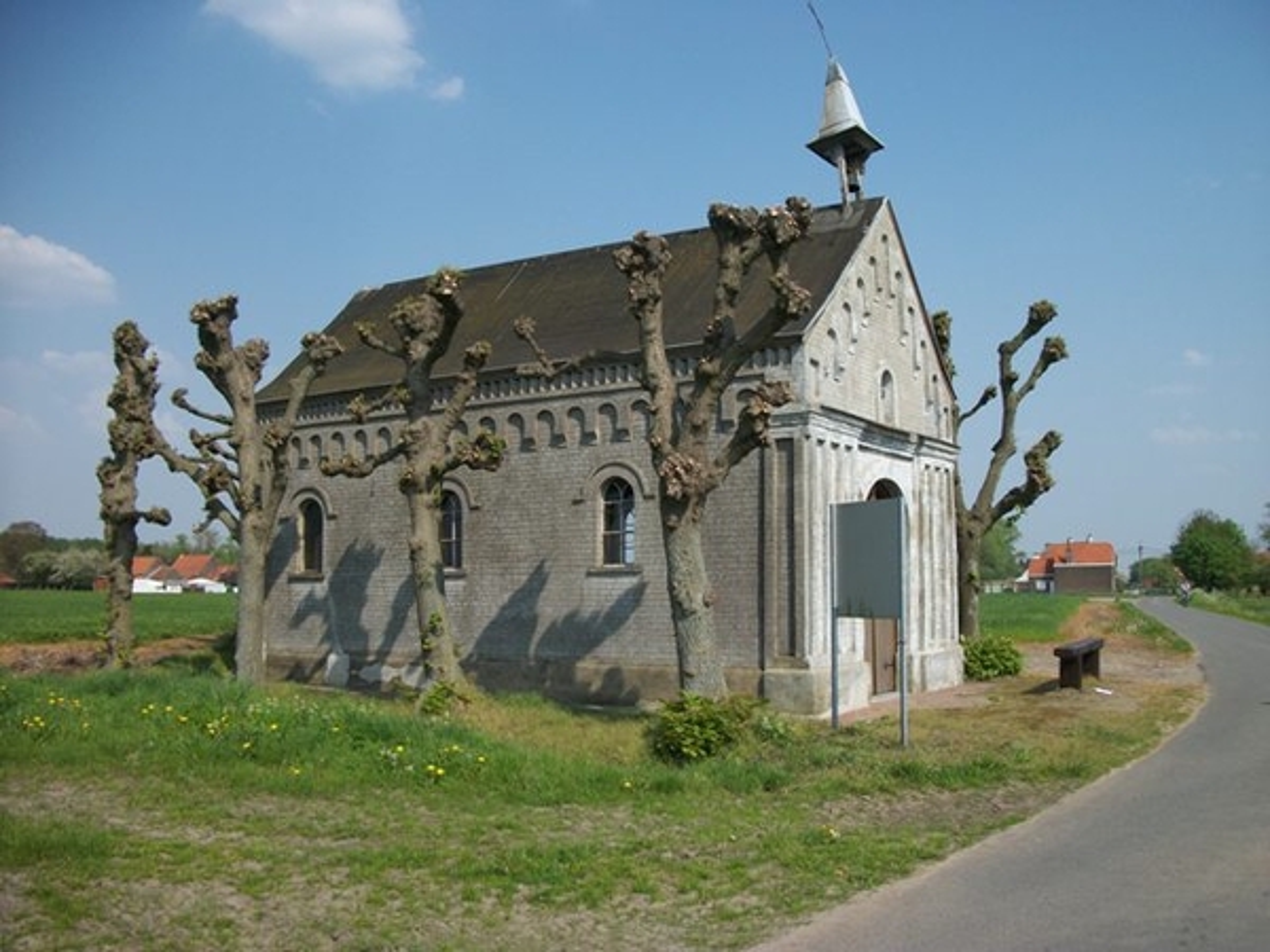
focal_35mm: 32
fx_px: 1174
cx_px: 635
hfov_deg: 56.8
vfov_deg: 44.2
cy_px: 476
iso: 80
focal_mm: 5.7
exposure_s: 1/200
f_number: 8.8
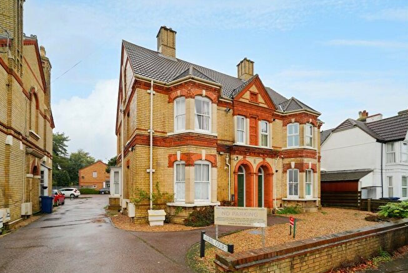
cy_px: 145
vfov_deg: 77.3
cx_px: 194
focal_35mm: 15
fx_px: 170
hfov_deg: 100.3
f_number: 8
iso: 400
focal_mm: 14
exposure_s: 1/60
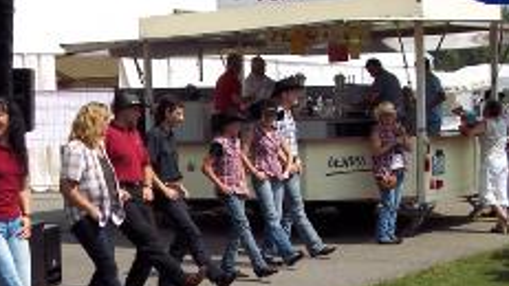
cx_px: 66
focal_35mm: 92
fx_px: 1242
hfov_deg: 22.7
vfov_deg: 13.1
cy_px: 232
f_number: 4
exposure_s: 1/1000
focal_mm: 8
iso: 100
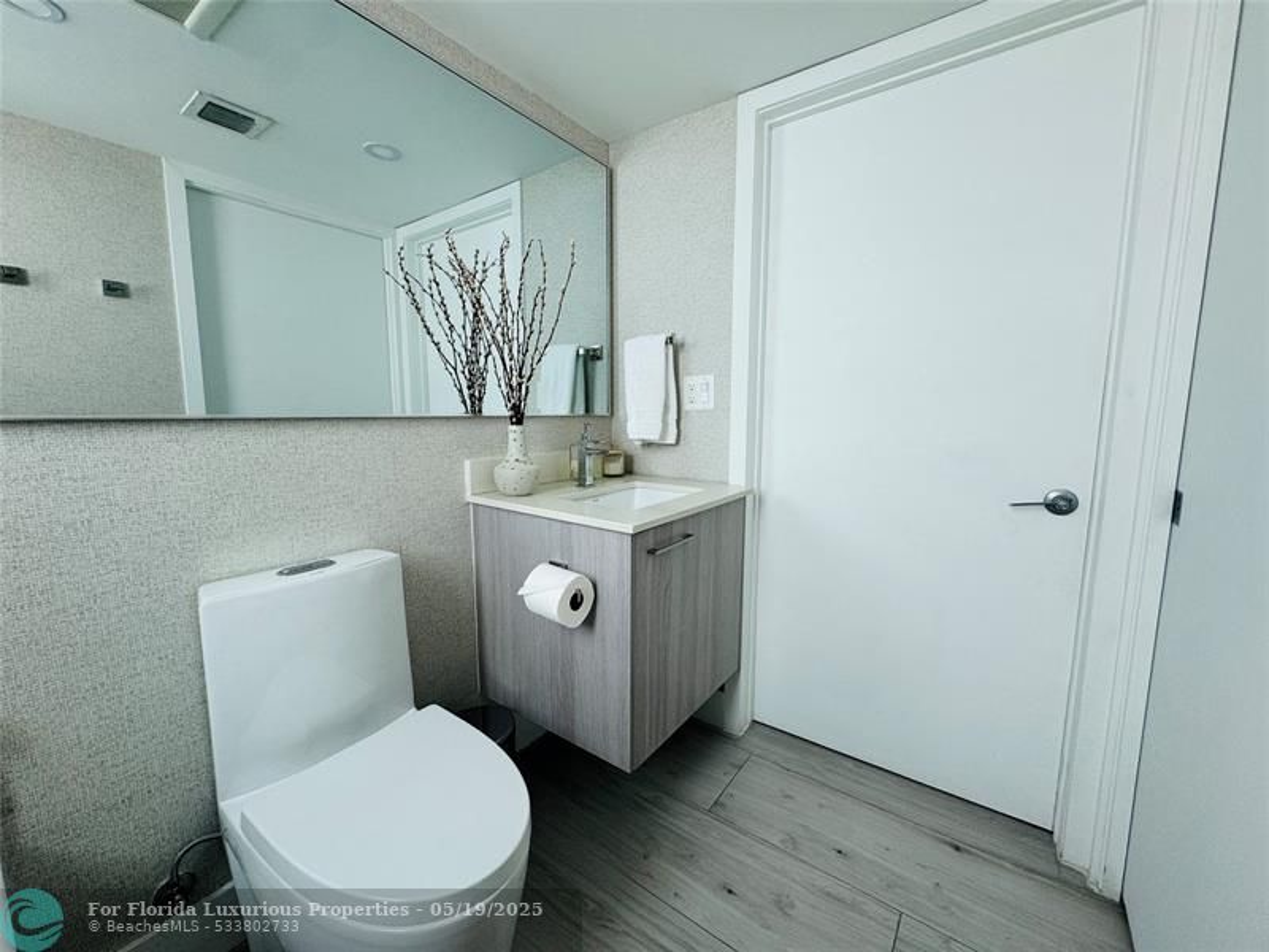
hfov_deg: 102.1
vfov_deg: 85.7
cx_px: 634
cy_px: 476
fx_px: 513
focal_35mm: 14
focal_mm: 2.22
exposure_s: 1/99
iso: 100
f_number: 2.2
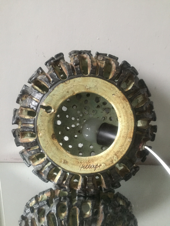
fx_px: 190
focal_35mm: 29
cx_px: 85
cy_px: 113
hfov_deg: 48.2
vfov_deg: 61.7
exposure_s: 1/17
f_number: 2.2
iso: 640
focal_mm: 4.15
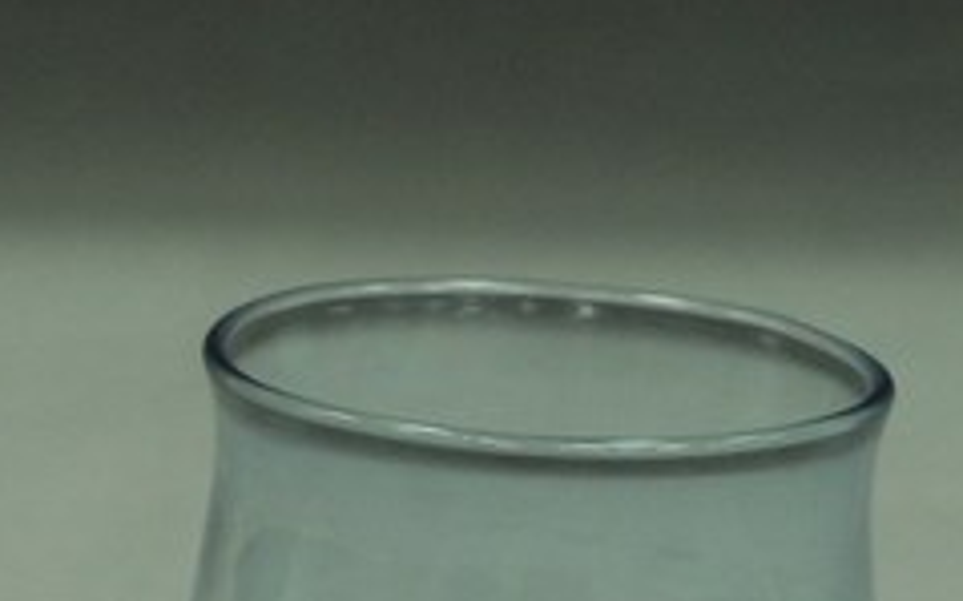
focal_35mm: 246
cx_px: 528
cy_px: 847
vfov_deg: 5.3
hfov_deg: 8.5
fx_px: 6452
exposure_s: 1/10
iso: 1000
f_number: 10
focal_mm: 60
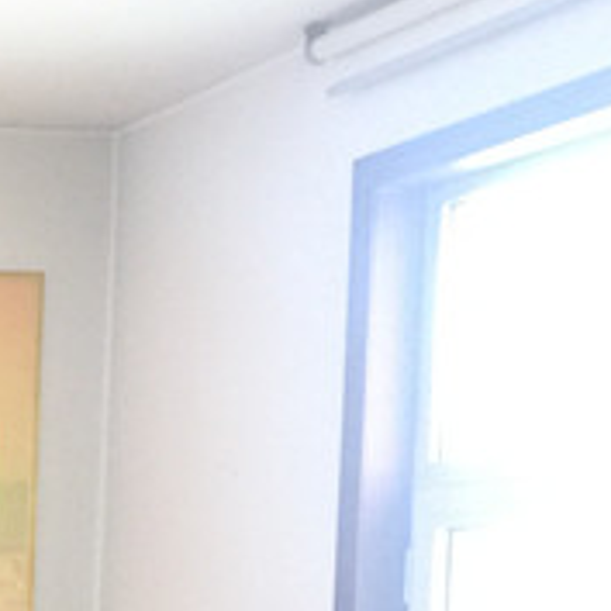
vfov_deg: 14.5
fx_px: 2316
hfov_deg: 12.7
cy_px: 766
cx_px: -701
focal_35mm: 116
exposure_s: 1/33
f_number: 2.2
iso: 64
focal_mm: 4.15
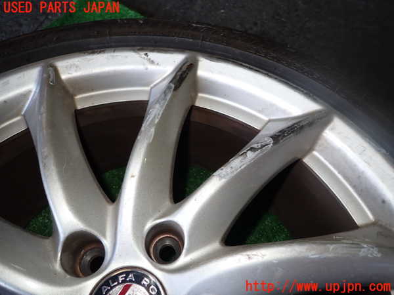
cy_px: 148
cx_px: 197
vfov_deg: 54.9
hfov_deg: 69.4
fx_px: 285
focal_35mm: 25
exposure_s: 1/30
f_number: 5.6
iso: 160
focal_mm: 4.5
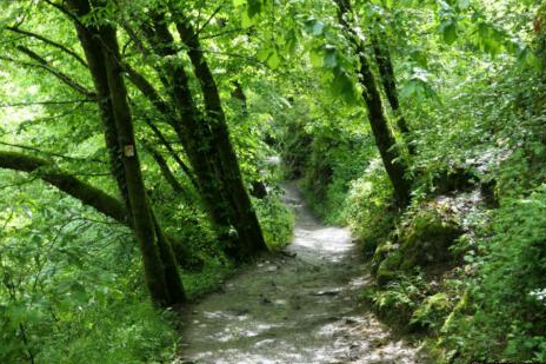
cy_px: 178
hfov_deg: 36.2
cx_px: 288
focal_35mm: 55
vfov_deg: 24.6
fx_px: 834
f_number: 4.3
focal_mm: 18.7
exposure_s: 1/80
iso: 400
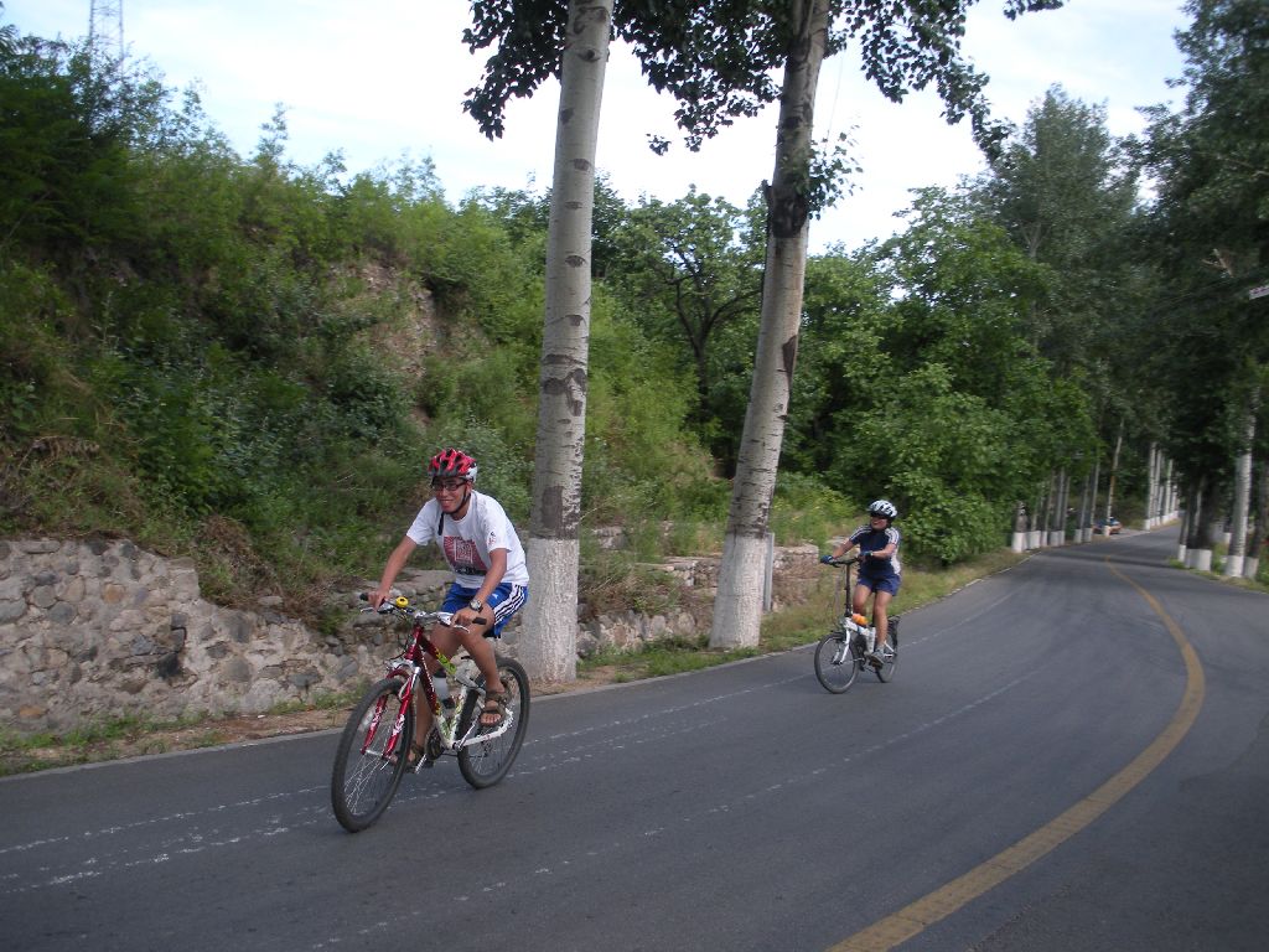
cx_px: 634
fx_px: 1320
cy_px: 476
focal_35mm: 36
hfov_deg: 51.4
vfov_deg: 39.7
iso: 64
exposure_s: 1/220
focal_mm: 6.3
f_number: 3.5
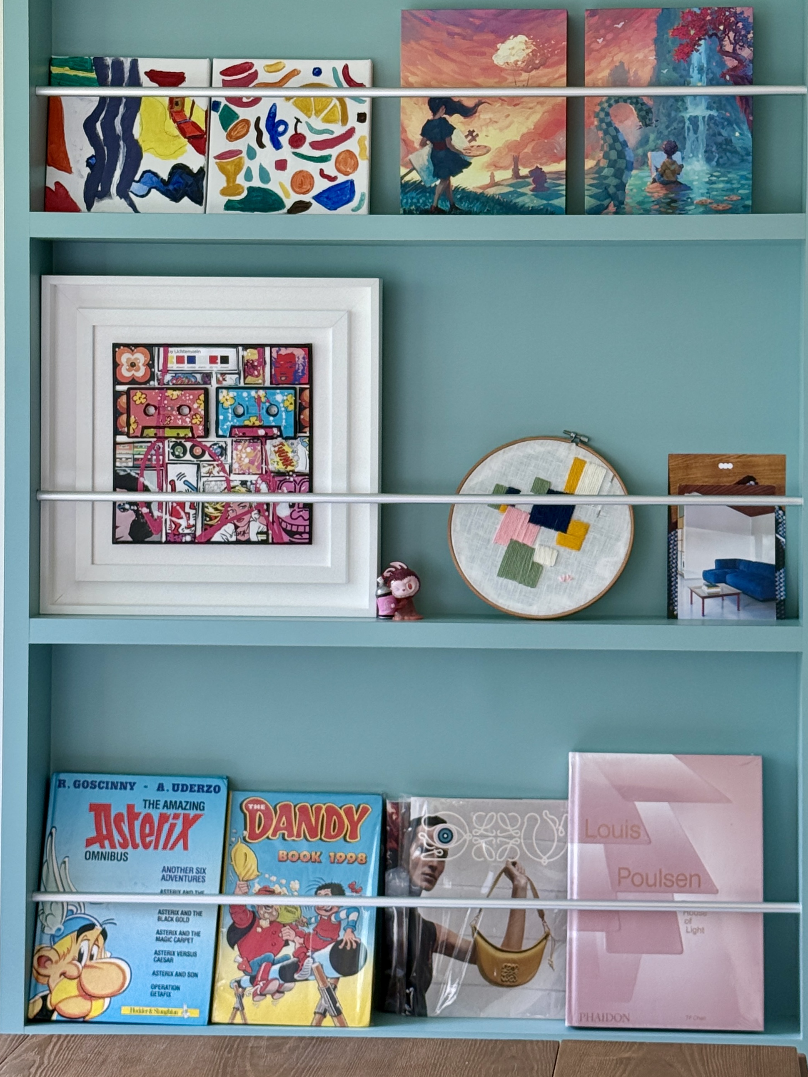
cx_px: 529
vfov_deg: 28.7
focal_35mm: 67
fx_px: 2085
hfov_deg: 21.9
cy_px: 340
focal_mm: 6.76
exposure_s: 1/227
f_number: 1.78
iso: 125
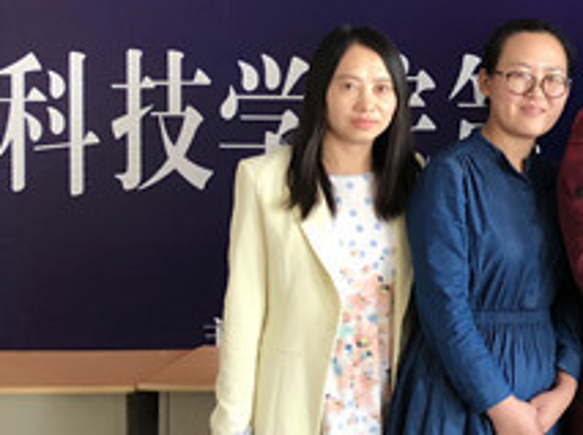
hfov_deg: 22.3
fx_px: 1328
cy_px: 88
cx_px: 750
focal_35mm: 79
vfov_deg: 18.4
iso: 64
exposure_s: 1/15
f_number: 1.8
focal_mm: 4
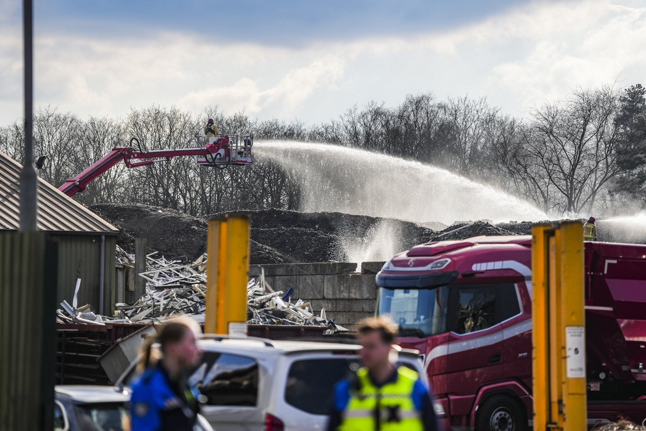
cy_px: 216
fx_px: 2835
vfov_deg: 8.7
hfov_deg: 13.0
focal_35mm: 158
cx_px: 323
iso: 200
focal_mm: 158
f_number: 2.8
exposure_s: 1/5000
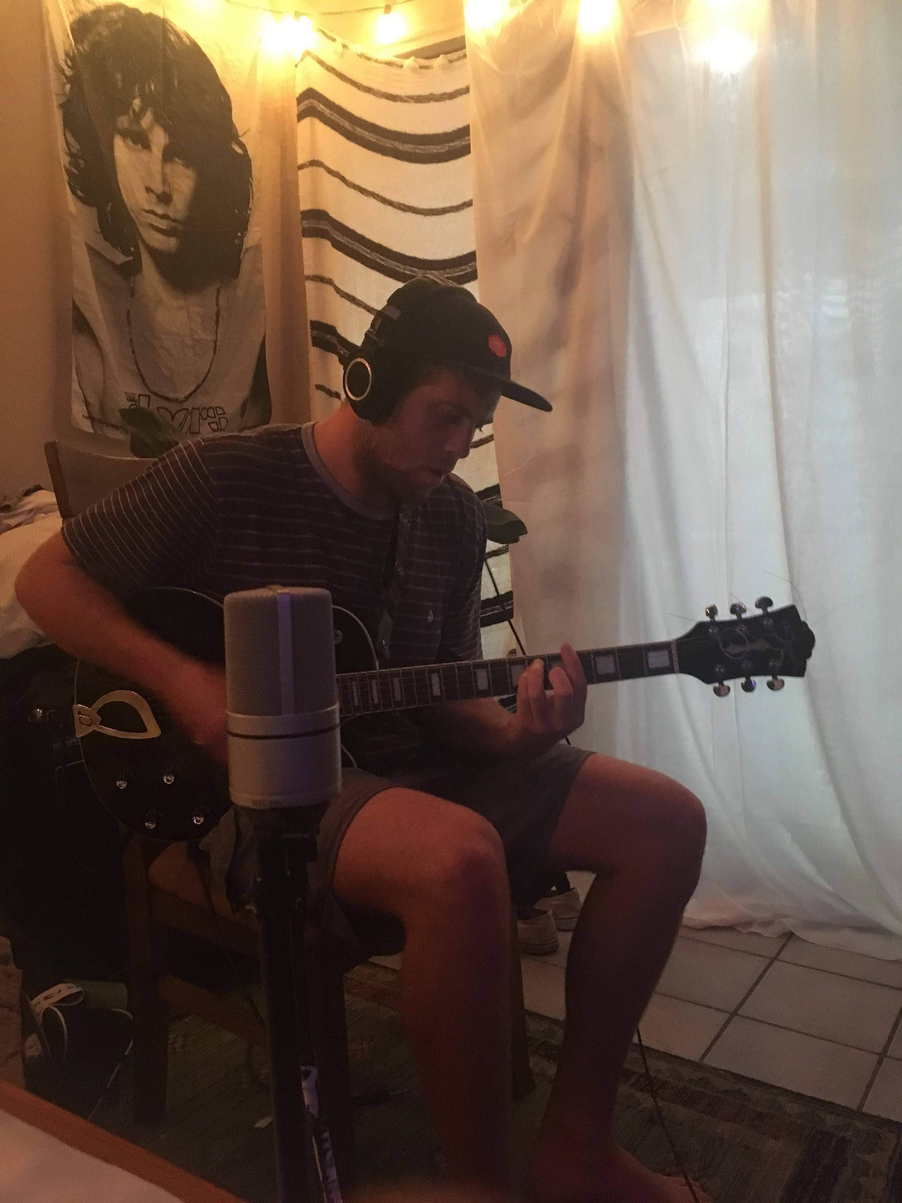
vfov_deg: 61.7
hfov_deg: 48.2
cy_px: 602
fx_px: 1008
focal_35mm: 29
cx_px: 451
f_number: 2.2
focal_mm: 4.15
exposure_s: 1/15
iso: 320
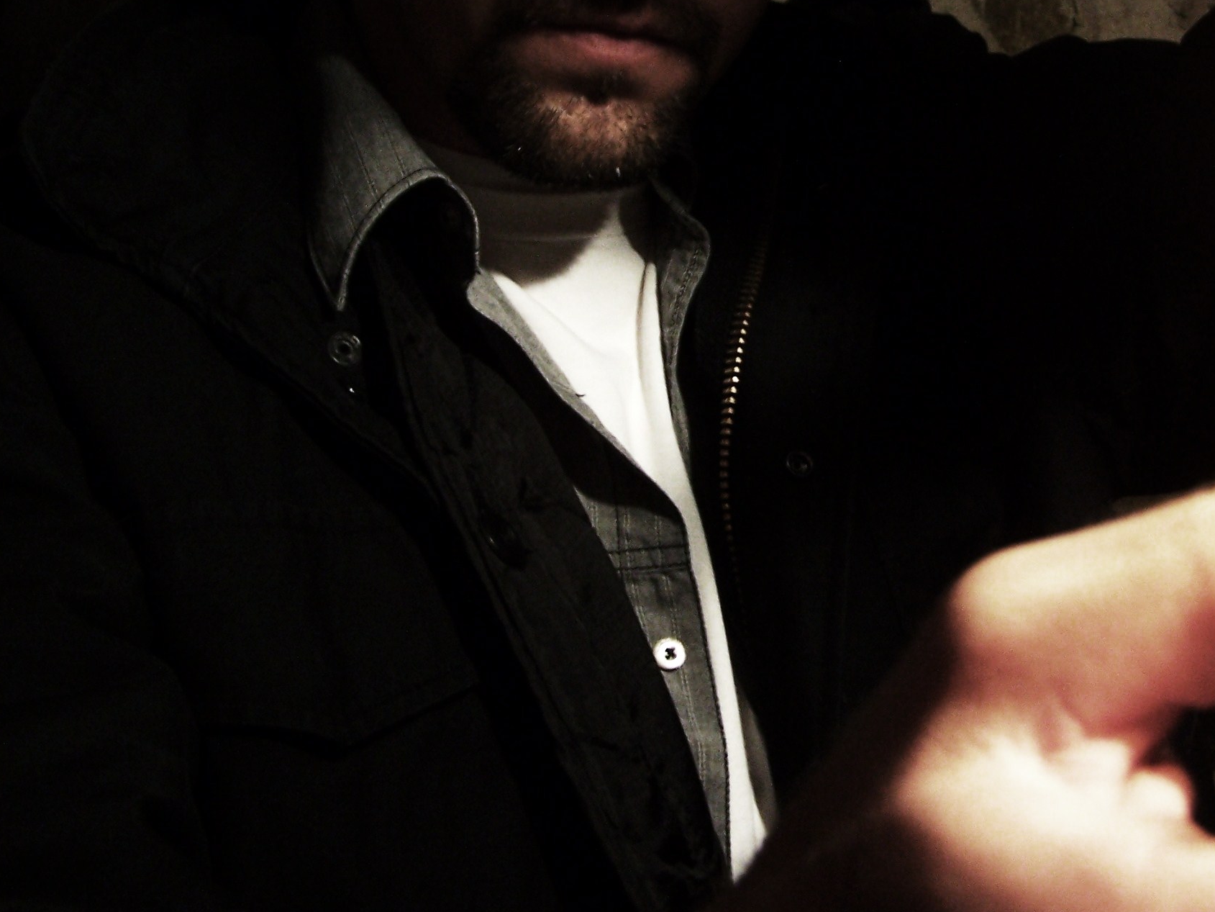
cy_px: 227
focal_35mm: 61
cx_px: 872
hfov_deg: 31.3
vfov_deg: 23.8
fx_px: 2141
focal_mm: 6.7
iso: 140
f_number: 2.8
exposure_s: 1/8
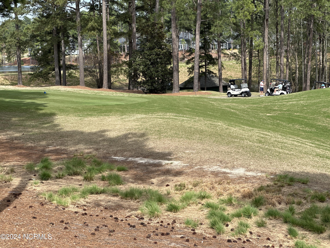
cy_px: 124
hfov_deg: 25.3
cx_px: 165
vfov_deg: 19.1
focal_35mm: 77
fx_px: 734
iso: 32
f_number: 2.8
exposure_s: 1/358
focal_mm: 9
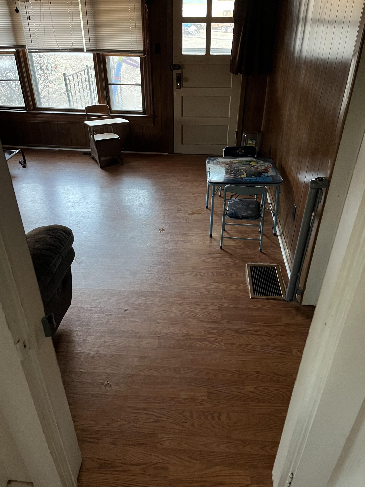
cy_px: 244
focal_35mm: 26
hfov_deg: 53.1
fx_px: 366
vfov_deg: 67.3
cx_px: 182
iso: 500
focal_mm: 5.1
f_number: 1.6
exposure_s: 1/30
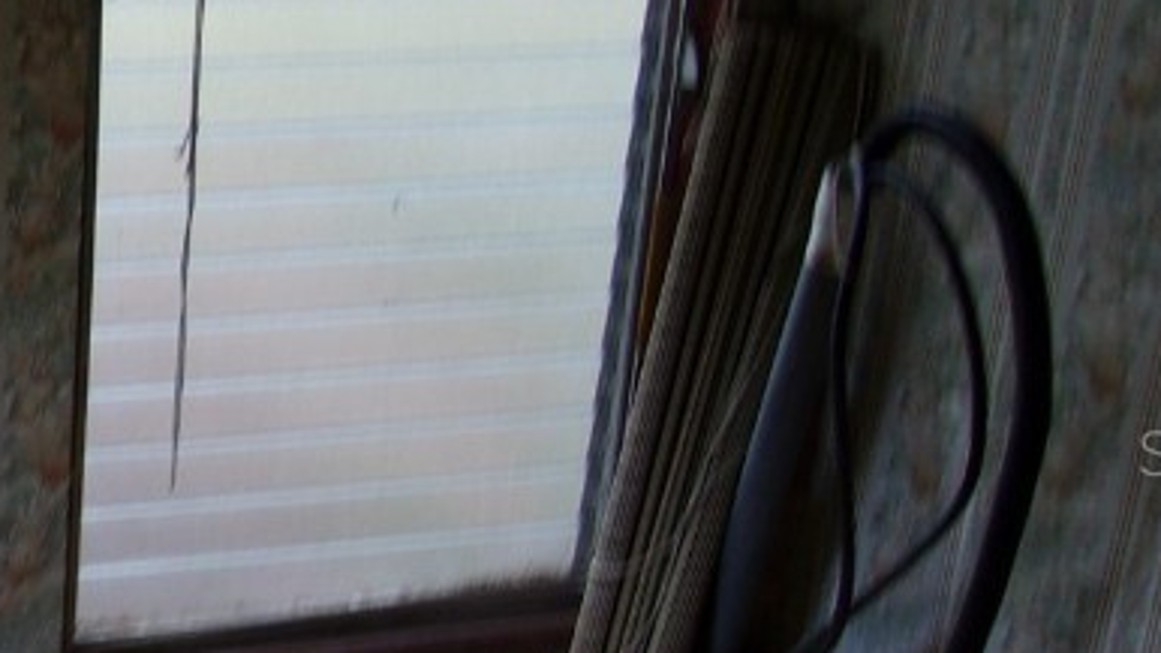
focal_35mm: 78
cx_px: -117
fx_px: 2401
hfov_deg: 25.2
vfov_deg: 15.4
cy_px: 451
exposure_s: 1/38
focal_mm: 4.9
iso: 80
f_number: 3
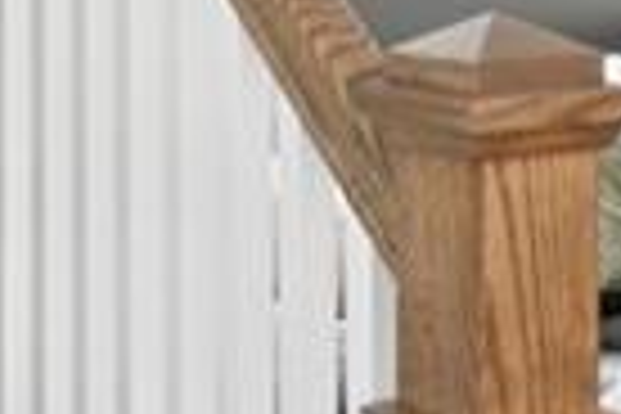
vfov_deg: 11.1
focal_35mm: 119
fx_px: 2053
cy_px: -171
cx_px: 274
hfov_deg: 17.2
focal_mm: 16
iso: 400
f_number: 8
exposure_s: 1/5
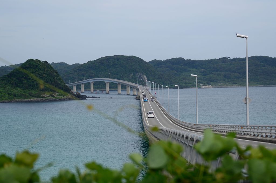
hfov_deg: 19.5
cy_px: 92
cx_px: 138
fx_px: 803
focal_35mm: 105
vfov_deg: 13.0
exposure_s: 1/800
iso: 100
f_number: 4.5
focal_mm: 70
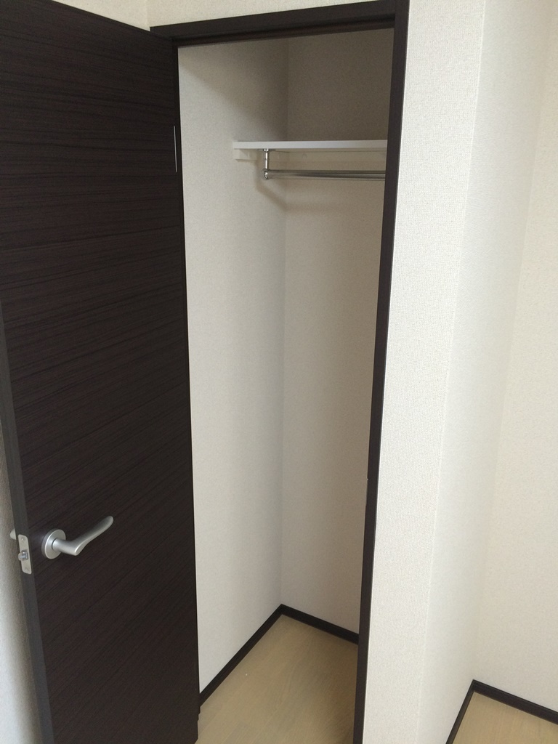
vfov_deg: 61.7
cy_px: 372
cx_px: 279
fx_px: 623
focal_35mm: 29
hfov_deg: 48.2
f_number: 2.2
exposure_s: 1/30
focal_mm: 4.15
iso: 100
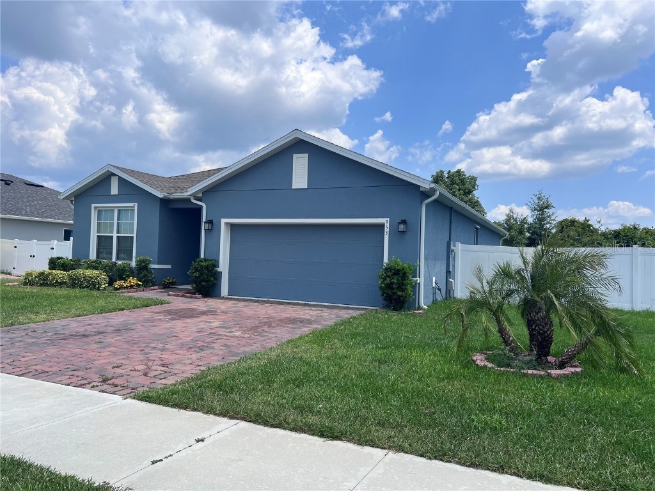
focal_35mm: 26
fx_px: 492
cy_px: 246
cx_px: 328
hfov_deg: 67.3
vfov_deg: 53.1
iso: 50
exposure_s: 1/5882
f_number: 1.5
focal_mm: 5.7
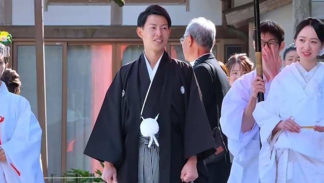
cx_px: 183
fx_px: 2947
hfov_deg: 6.3
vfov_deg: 3.5
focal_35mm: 343
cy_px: 76
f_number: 10
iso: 1600
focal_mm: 113.7
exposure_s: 1/250
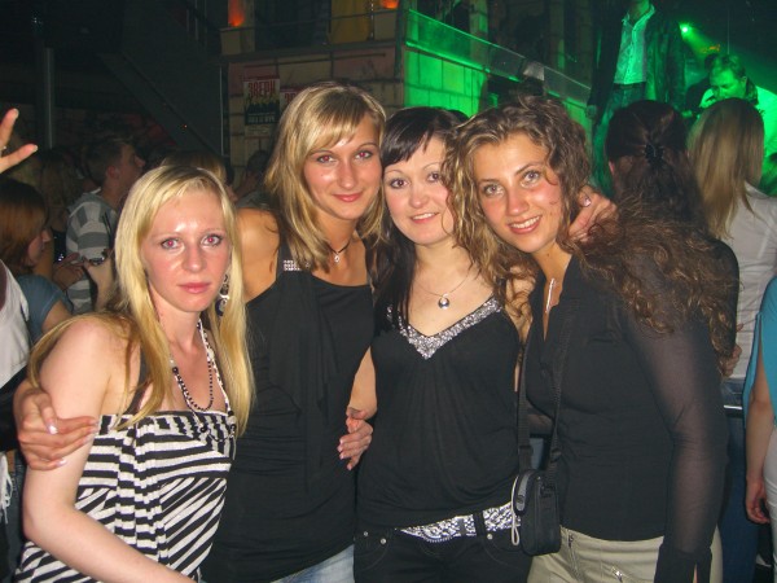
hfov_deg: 49.0
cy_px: 292
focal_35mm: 38
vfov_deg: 37.7
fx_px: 853
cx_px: 388
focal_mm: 7.9
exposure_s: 1/60
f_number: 2.8
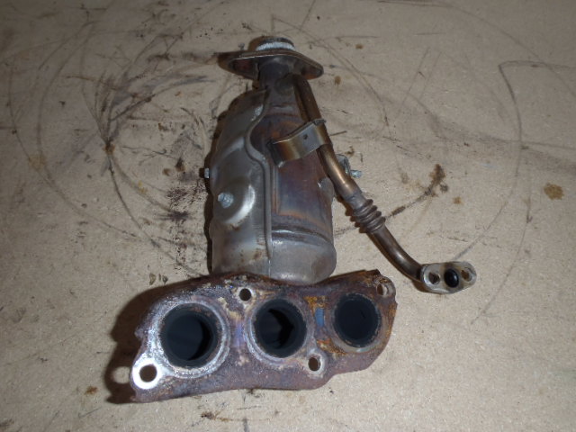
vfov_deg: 49.7
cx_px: 288
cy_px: 216
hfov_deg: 63.4
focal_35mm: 28
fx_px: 466
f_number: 3.9
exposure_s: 1/30
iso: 100
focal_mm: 5
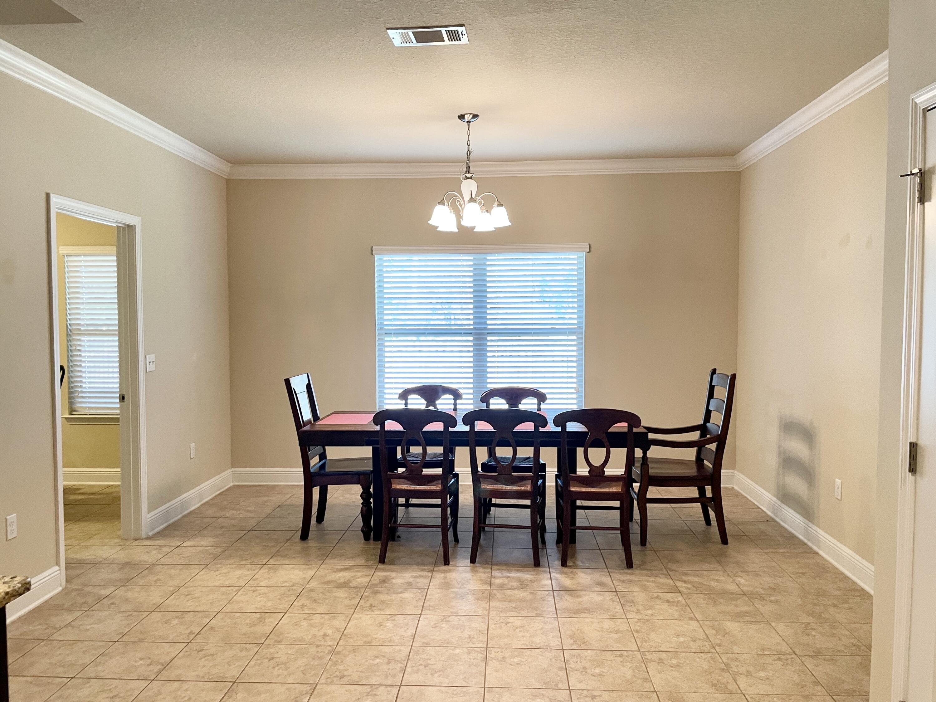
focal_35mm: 26
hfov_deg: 67.3
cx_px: 468
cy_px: 351
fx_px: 703
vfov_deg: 53.1
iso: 160
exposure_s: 1/60
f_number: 1.6
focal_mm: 4.2
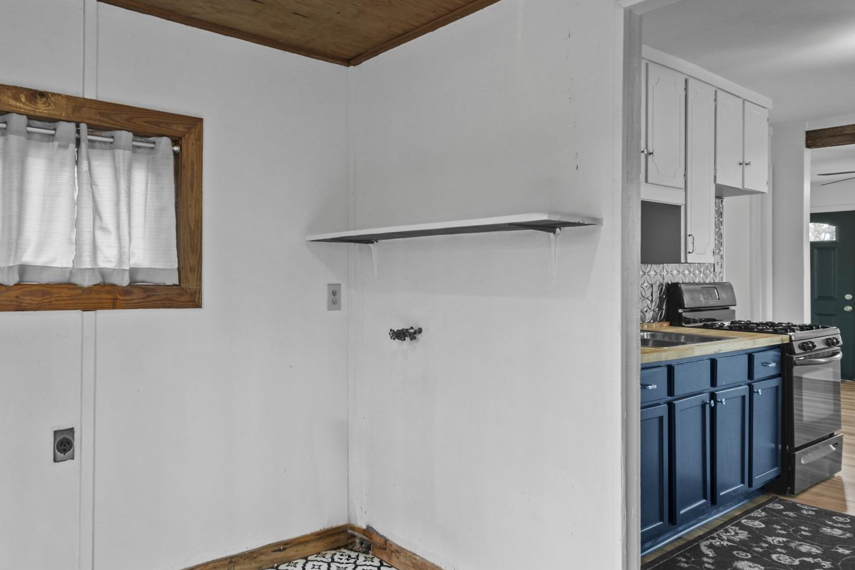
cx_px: 327
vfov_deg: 51.3
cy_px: 276
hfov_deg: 70.5
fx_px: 594
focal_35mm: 25
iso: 200
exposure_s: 4
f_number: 8
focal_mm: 10
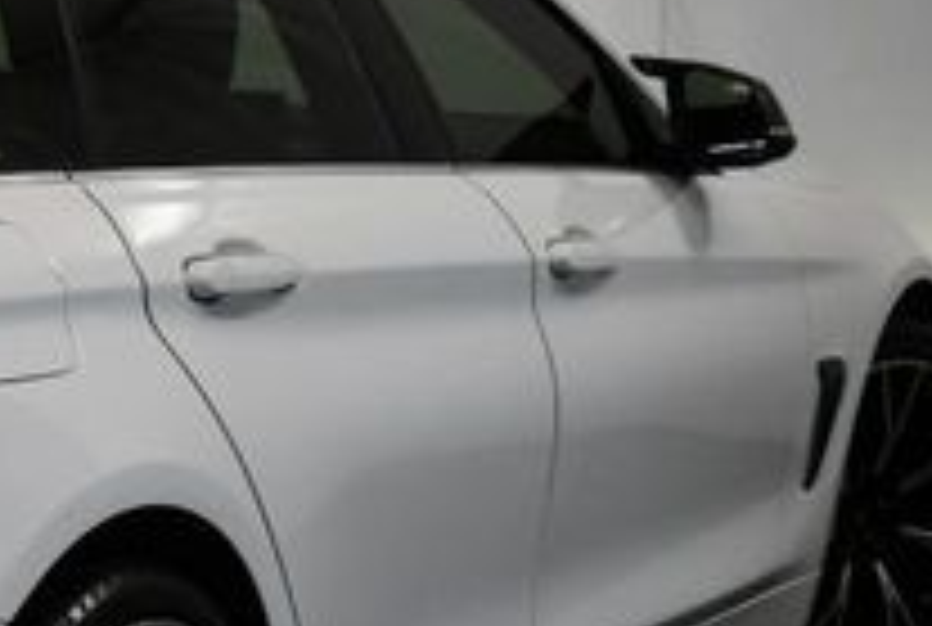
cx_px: -347
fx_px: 3373
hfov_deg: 14.9
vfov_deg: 10.6
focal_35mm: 130
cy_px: 390
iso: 640
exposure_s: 1/250
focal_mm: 21
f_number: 3.8
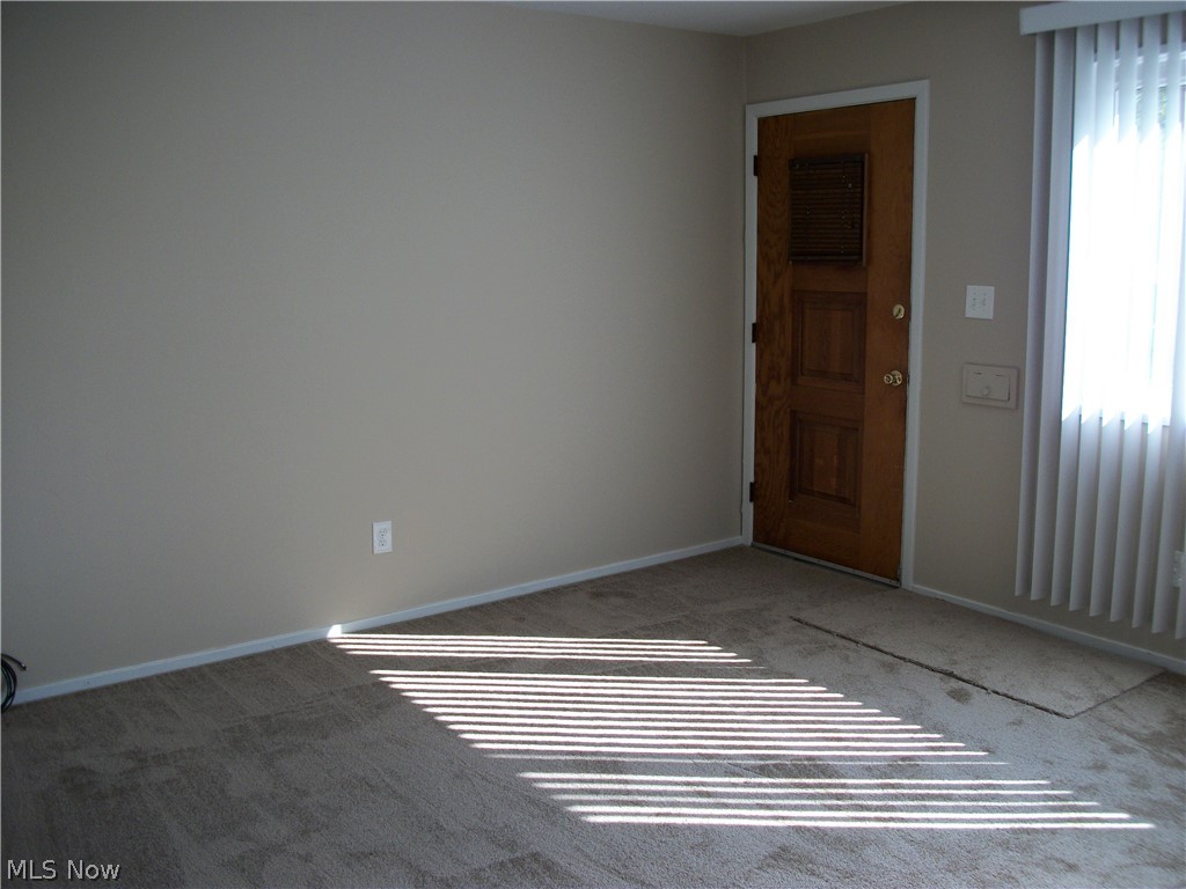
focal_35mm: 32
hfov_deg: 56.8
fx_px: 1096
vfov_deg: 44.2
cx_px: 593
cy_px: 444
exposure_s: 1/80
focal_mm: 5.7
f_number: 2.9
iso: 80
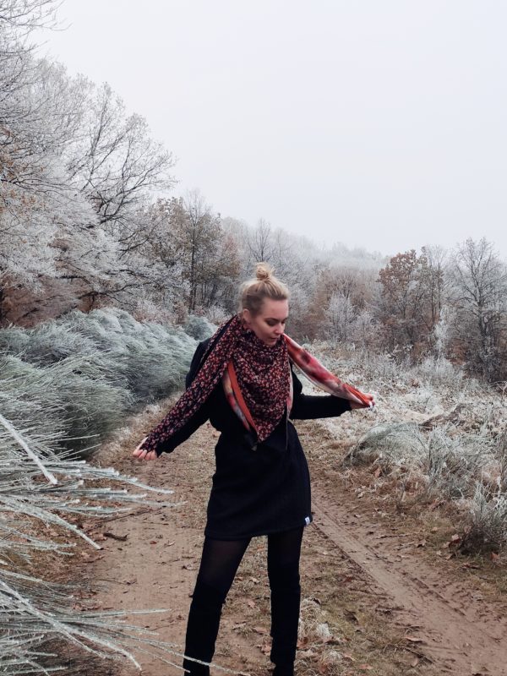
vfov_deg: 67.3
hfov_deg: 53.1
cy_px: 338
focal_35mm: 26
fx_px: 508
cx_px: 254
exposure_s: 1/100
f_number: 1.75
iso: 193
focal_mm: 4.77
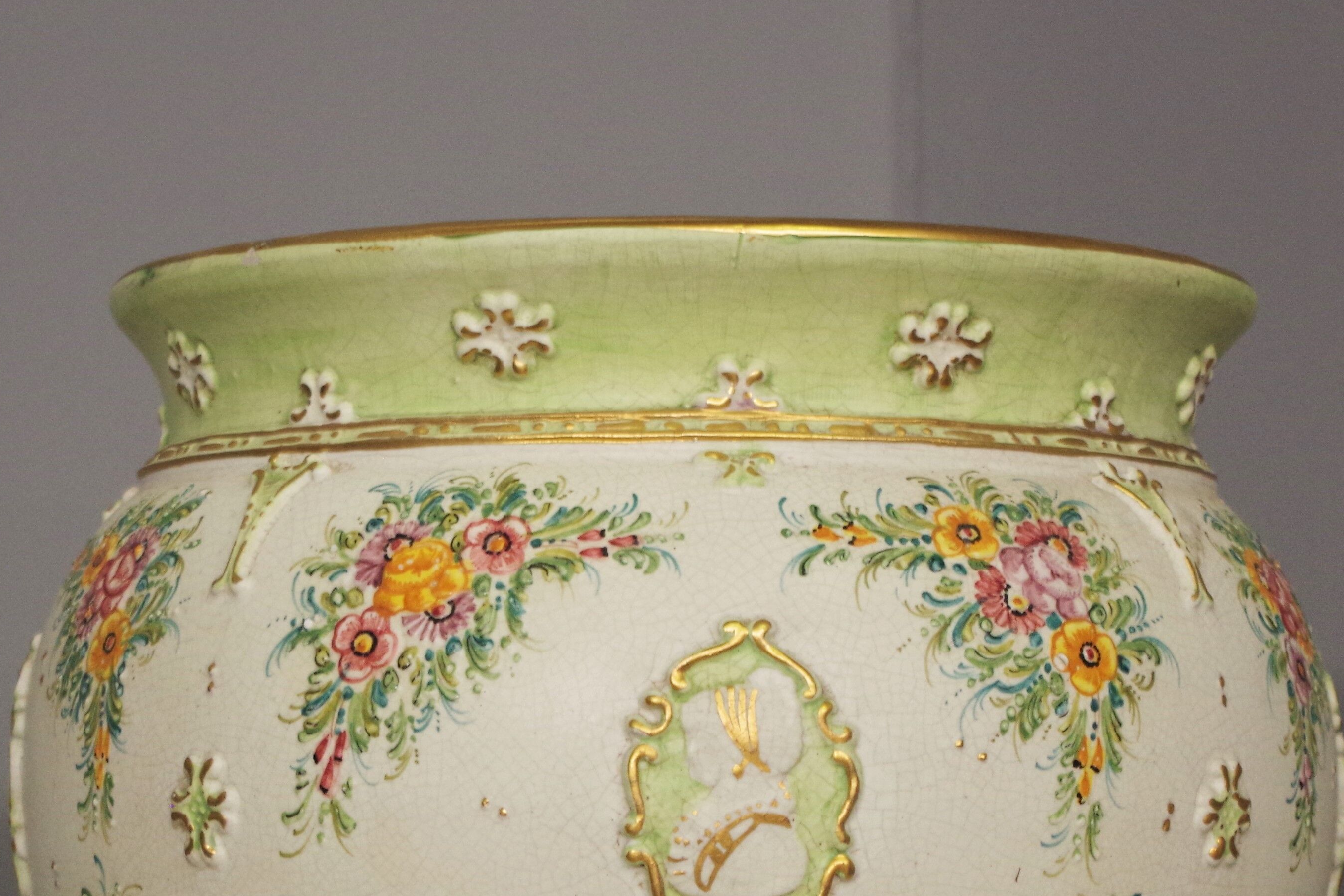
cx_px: 726
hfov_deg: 20.2
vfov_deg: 13.5
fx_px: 3771
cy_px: 733
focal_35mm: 101
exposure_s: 1/80
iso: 800
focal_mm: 35
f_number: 4.5
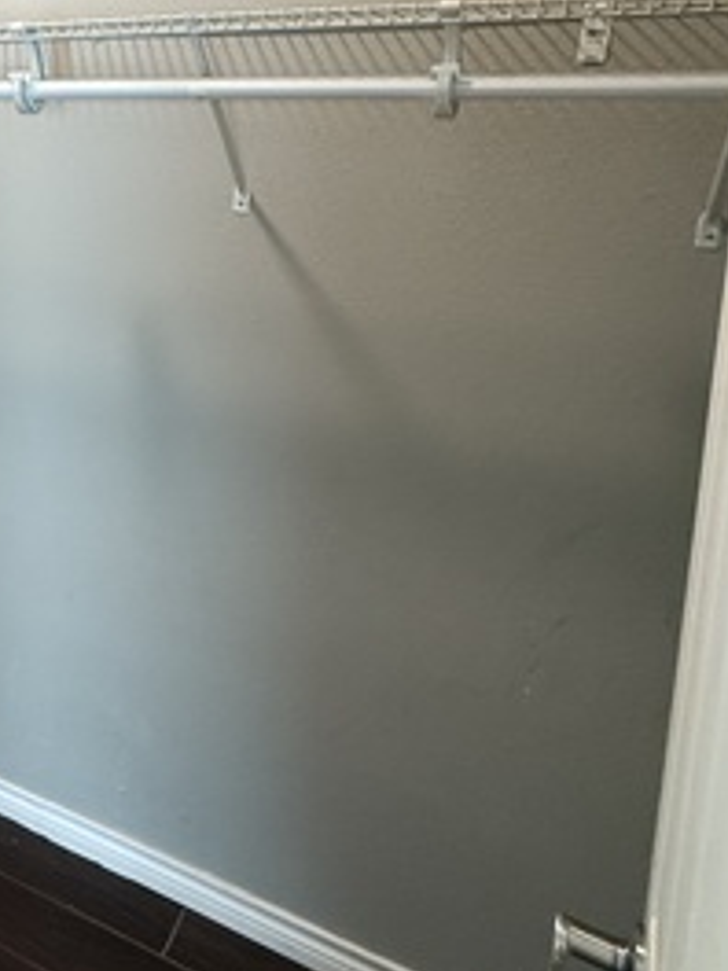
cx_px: -103
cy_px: 232
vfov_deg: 51.4
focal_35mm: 34
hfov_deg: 34.9
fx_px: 953
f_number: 2.2
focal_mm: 2.22
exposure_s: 1/60
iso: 250
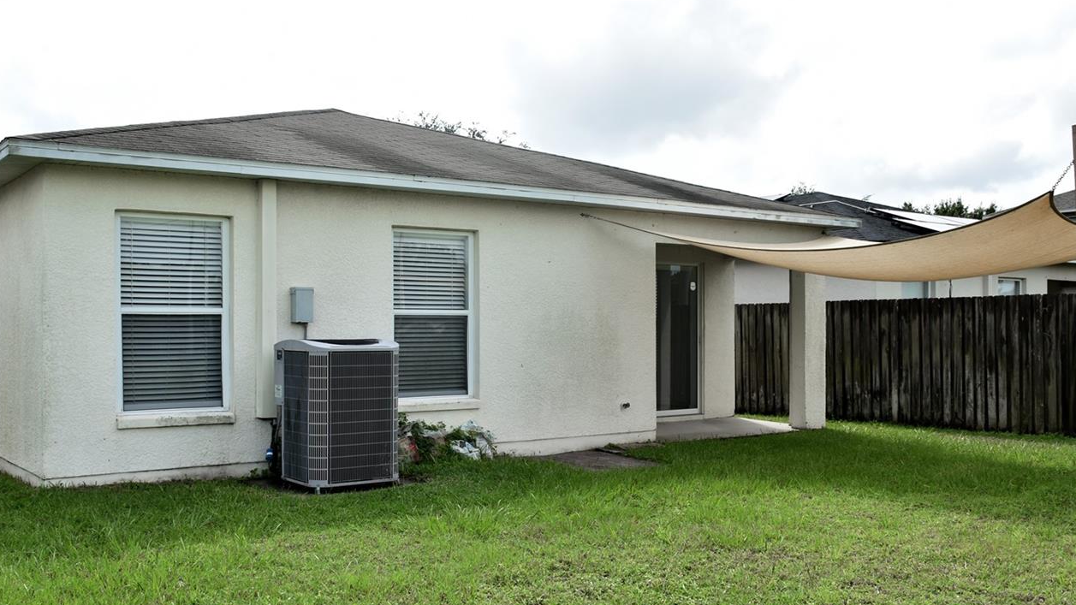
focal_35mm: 36
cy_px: 334
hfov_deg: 55.2
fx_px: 1027
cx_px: 501
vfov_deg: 32.8
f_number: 7.1
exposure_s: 1/250
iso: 100
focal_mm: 18
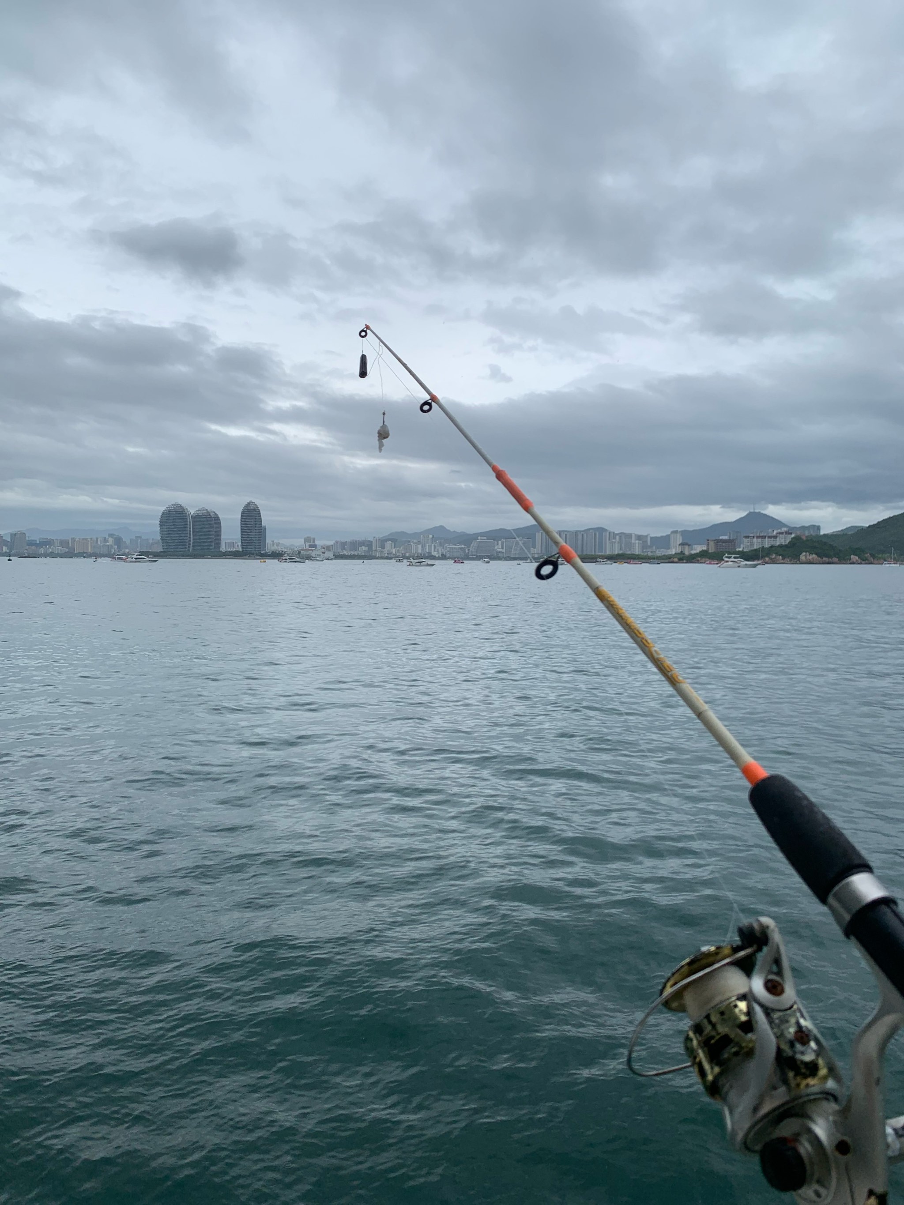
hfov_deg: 53.1
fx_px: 905
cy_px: 602
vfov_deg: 67.3
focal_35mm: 26
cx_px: 452
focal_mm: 4.25
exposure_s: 1/1992
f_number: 1.8
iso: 25
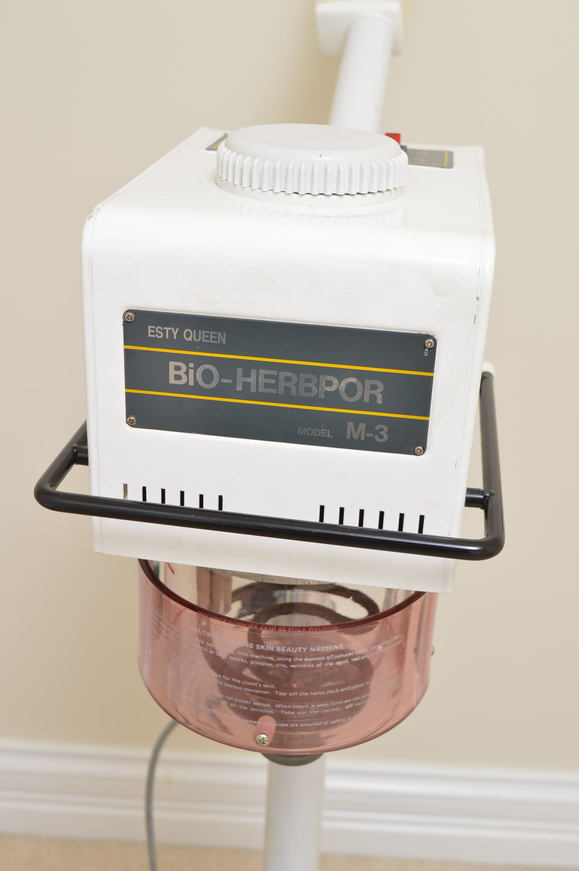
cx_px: 290
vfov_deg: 43.6
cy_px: 436
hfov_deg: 29.8
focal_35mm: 45
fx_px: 1088
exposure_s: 1/100
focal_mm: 30
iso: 200
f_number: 6.3
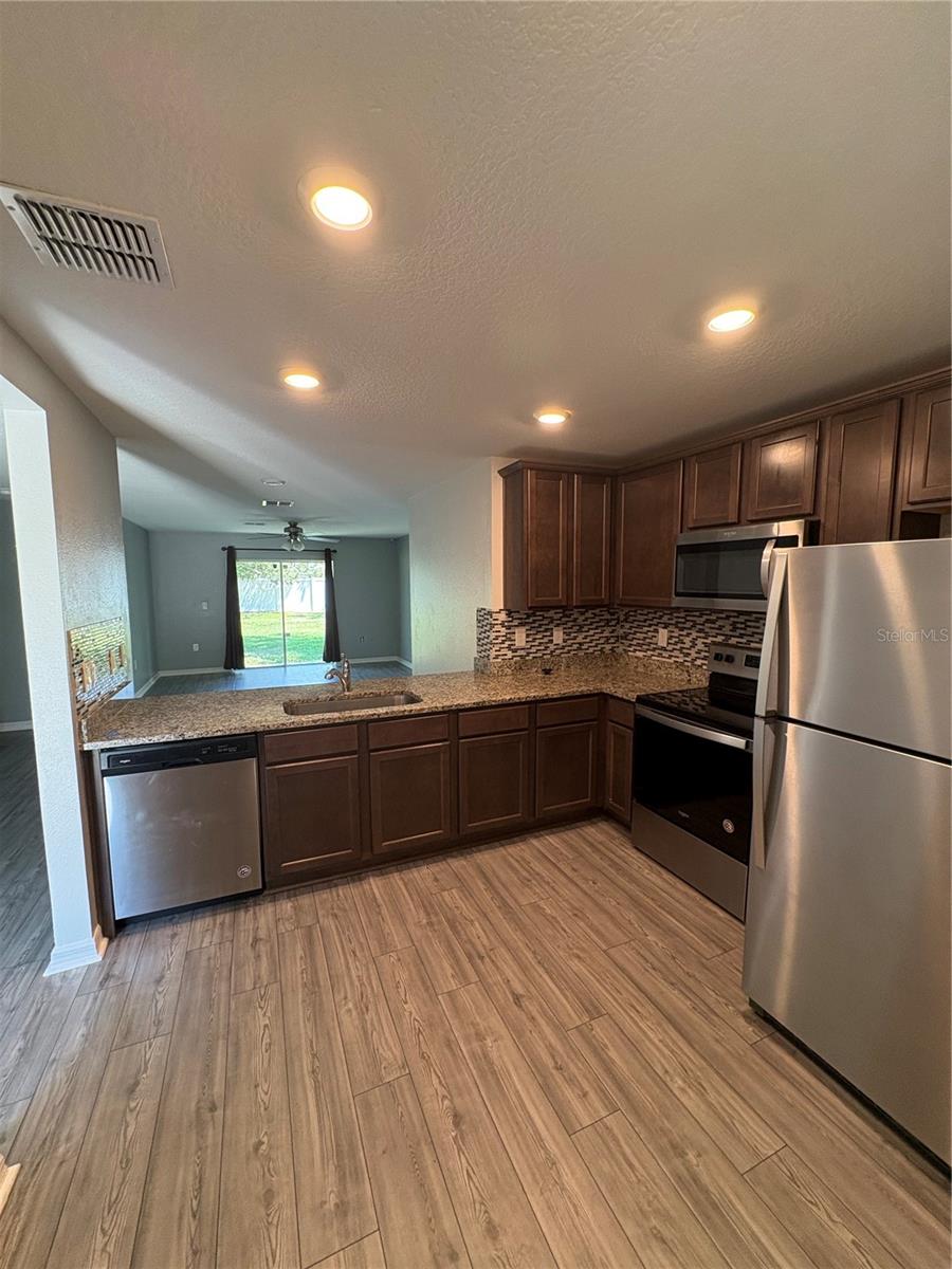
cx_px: 476
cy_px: 634
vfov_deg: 102.1
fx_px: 513
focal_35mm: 14
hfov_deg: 85.7
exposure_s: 1/60
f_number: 2.2
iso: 250
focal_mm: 2.22
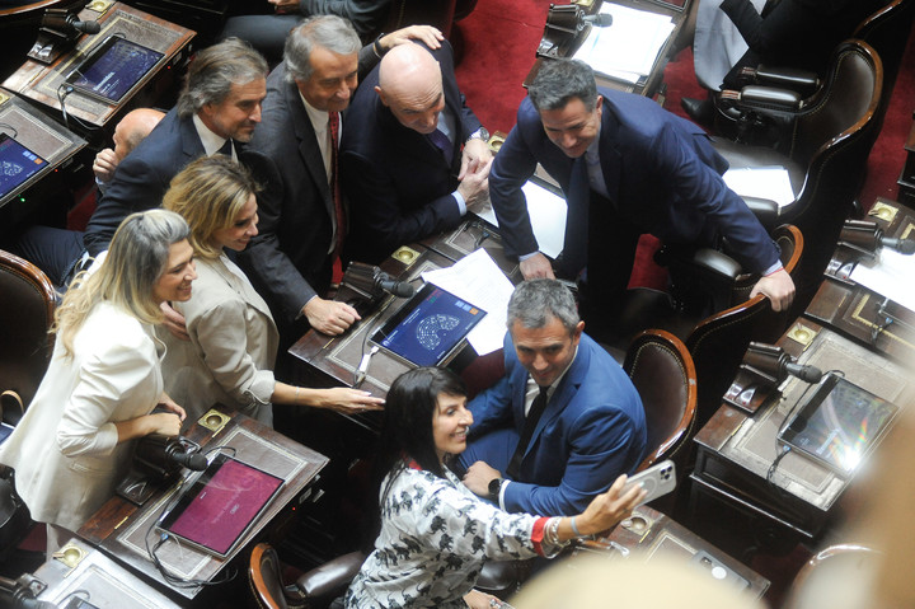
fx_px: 2337
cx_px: 458
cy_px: 304
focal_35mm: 92
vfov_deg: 14.8
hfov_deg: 22.2
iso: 2500
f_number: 2.8
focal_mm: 92
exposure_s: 1/200
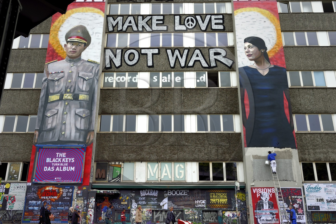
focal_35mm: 31
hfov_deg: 60.3
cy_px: 112
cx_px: 168
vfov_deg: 42.3
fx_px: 289
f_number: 10
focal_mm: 31
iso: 400
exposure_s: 1/400
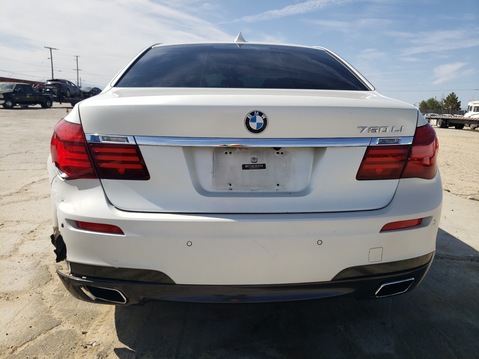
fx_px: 360
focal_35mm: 26
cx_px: 240
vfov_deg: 53.1
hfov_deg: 67.3
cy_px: 180
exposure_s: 1/3333
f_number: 1.5
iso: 50
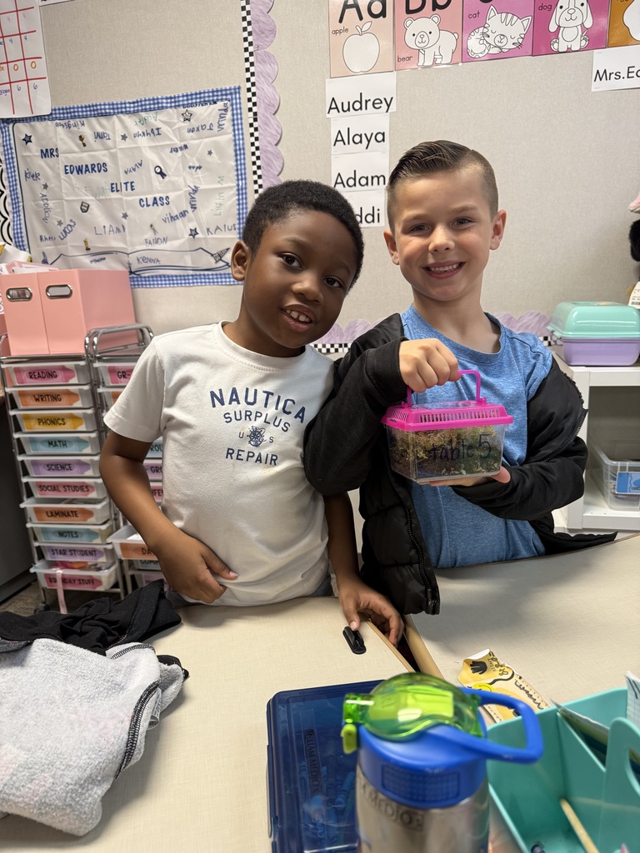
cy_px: 426
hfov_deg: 56.8
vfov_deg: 71.6
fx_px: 592
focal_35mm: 24
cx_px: 320
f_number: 1.78
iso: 200
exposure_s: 1/120
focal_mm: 6.76
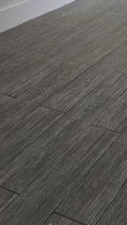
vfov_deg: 31.8
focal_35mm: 45
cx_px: 242
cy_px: -83
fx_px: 270
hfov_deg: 18.8
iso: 100
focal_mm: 2.2
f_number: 2.2
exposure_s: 1/60
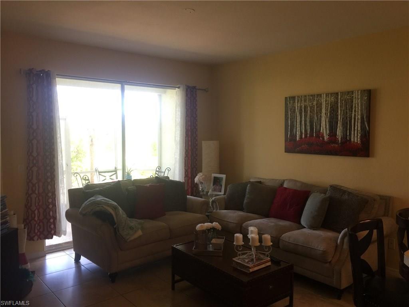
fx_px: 343
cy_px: 154
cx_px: 204
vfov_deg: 48.2
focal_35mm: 29
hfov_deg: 61.7
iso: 40
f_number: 2.2
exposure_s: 1/30
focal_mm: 4.15
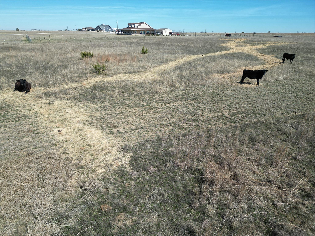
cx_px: 158
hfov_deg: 71.6
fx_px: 218
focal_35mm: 24
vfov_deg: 56.8
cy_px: 118
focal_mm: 6.72
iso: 100
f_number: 1.7
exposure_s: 1/2500
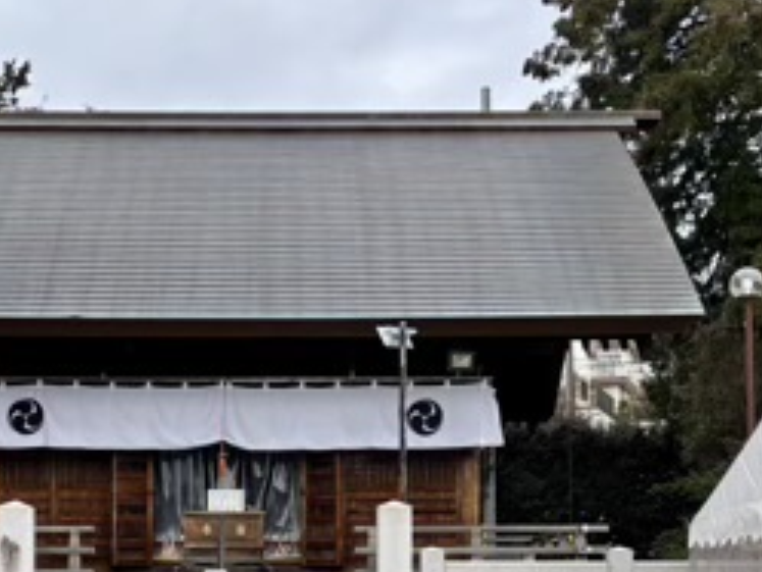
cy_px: 531
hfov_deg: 26.5
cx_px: 251
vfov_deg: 19.7
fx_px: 1608
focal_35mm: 73
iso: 50
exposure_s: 1/935
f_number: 1.6
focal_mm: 5.96
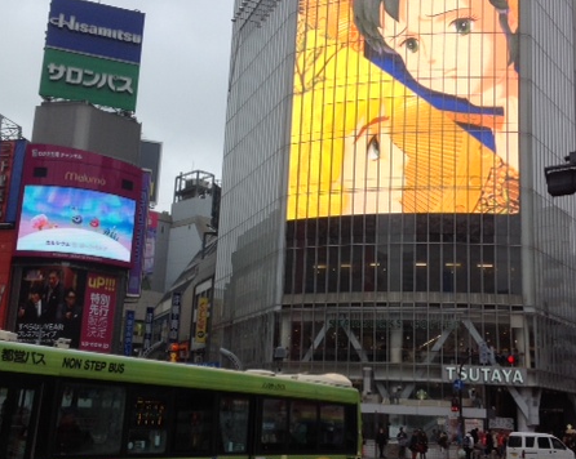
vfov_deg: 30.8
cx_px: 320
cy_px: 226
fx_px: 835
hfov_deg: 38.0
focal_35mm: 49
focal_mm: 4.28
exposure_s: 1/398
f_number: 2.4
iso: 50
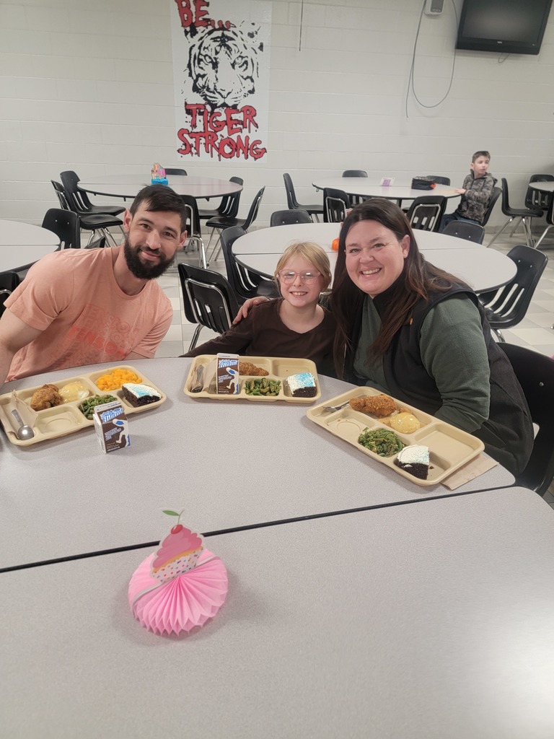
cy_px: 370
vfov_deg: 71.6
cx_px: 277
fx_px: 512
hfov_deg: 56.8
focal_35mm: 24
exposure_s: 1/60
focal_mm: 6.7
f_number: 1.8
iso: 160
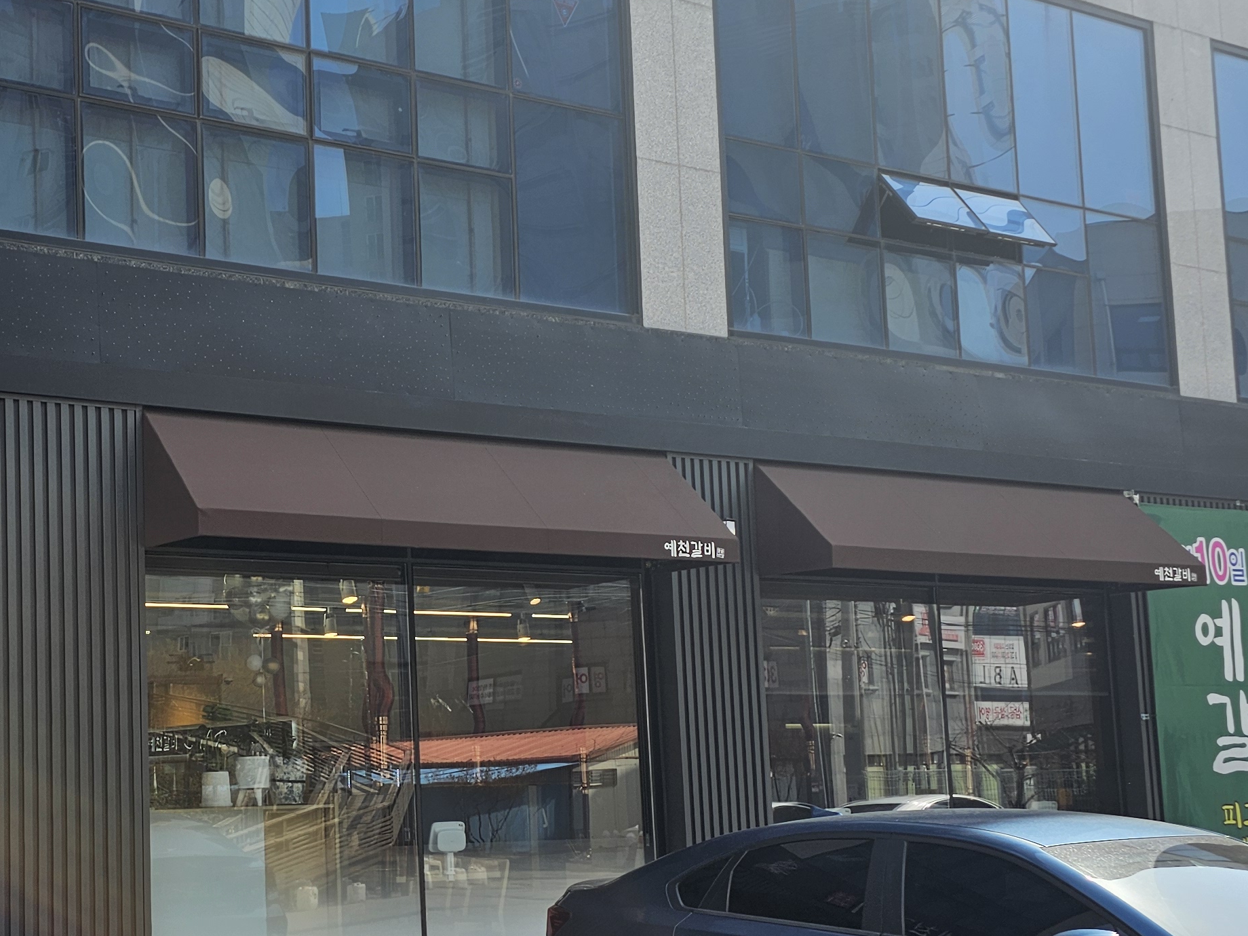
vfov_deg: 29.0
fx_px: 1803
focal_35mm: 50
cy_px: 608
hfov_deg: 37.1
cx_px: 290
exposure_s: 1/499
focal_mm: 6.3
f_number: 1.7
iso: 10
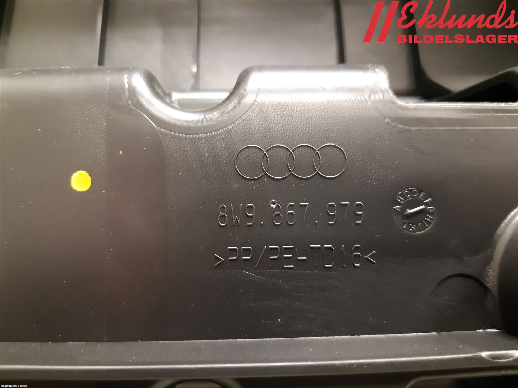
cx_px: 259
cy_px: 194
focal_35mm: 26
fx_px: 389
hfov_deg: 67.3
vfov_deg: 53.1
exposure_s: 1/20
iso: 640
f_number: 1.7
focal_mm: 3.93
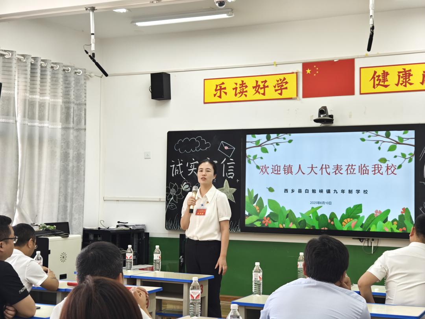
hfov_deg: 32.2
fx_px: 737
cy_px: 160
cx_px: 212
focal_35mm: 60
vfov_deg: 24.4
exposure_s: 1/100
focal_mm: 9
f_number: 2
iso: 500
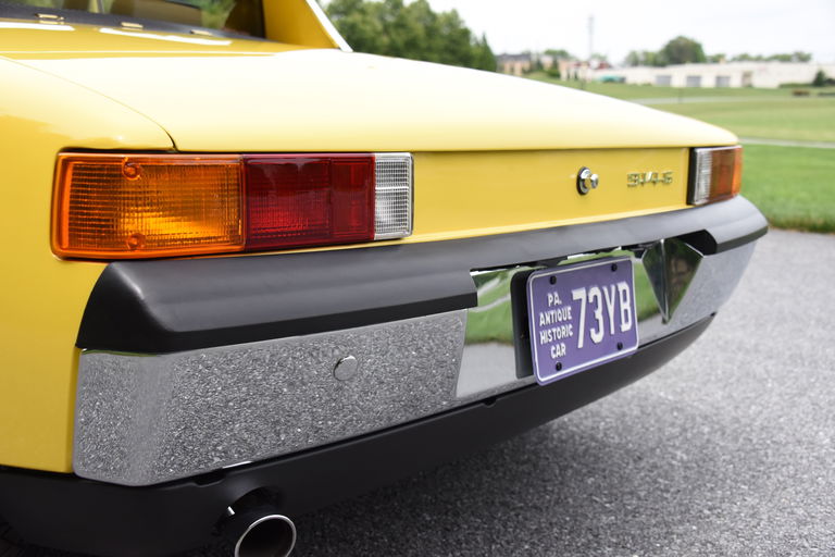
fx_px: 1020
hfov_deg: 44.5
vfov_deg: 30.5
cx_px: 418
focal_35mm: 44
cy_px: 278
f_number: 6.3
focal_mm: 44
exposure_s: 1/3200
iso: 2000
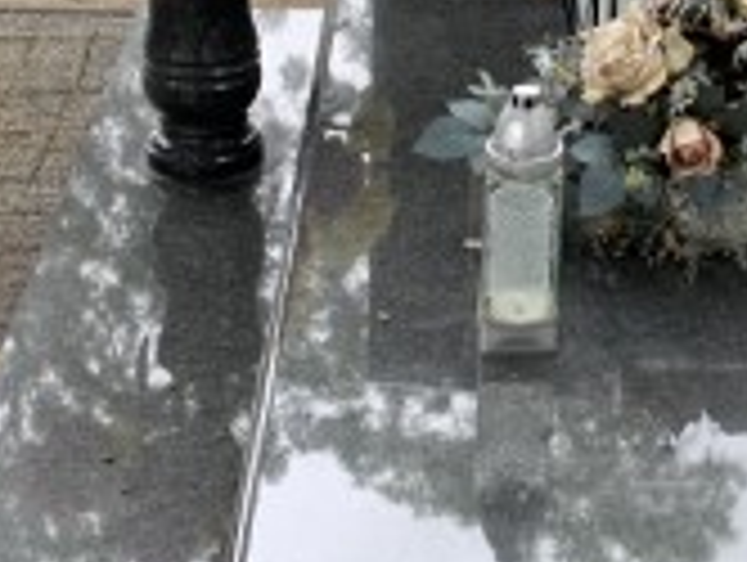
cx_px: 842
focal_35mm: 100
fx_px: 2161
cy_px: 45
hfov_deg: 18.8
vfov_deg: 14.7
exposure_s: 1/185
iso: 25
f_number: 1.8
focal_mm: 4.25
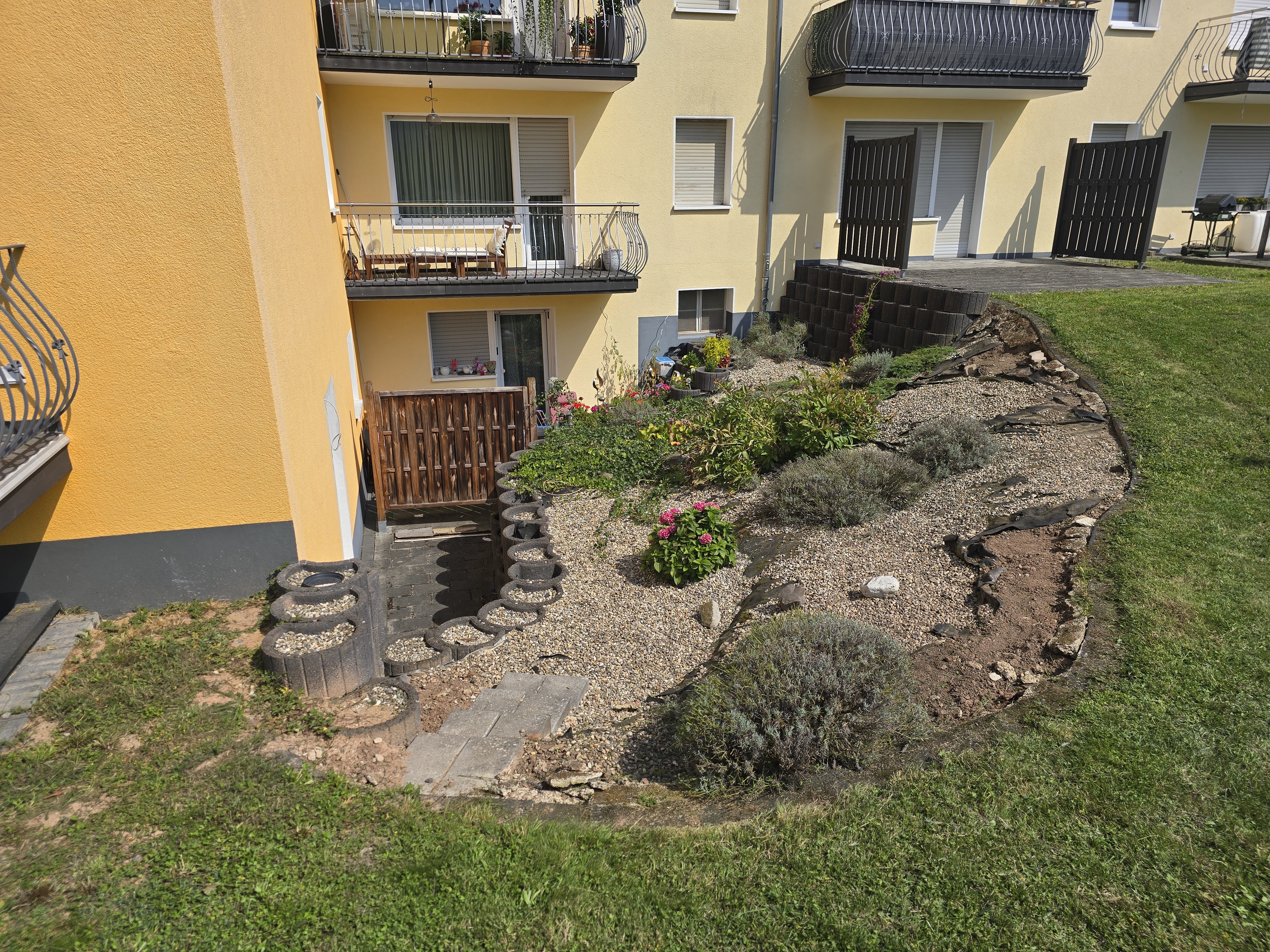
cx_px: 635
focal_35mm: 23
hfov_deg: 73.9
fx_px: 844
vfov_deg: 58.9
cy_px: 476
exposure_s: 1/1154
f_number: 1.7
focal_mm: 6.3
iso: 12
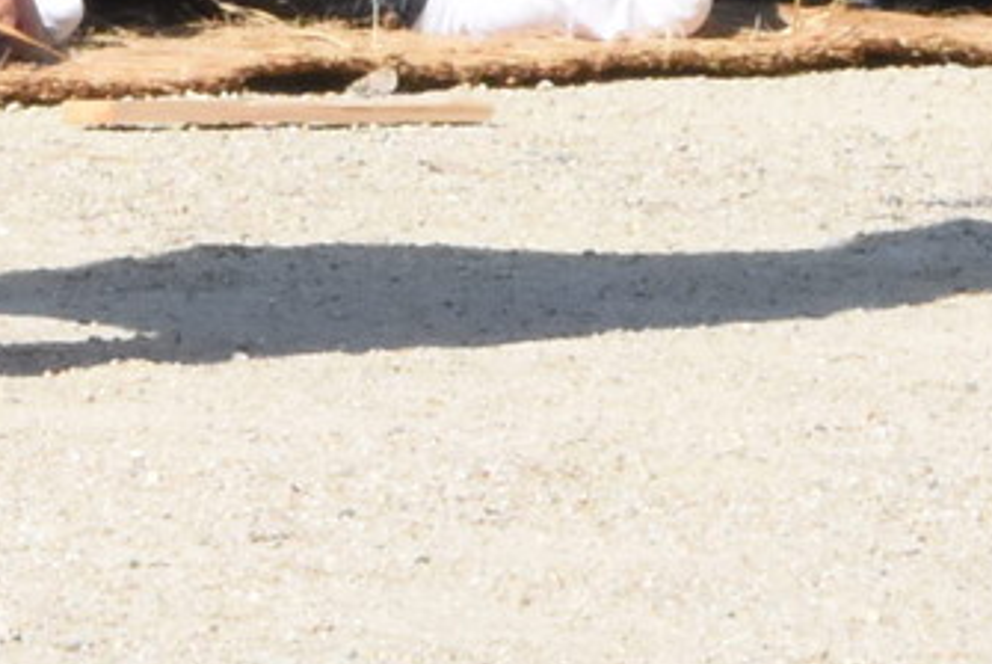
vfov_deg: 1.7
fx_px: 22201
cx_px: -98
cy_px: -1334
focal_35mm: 805
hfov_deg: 2.6
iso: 2000
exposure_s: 1/400
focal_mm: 80
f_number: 25
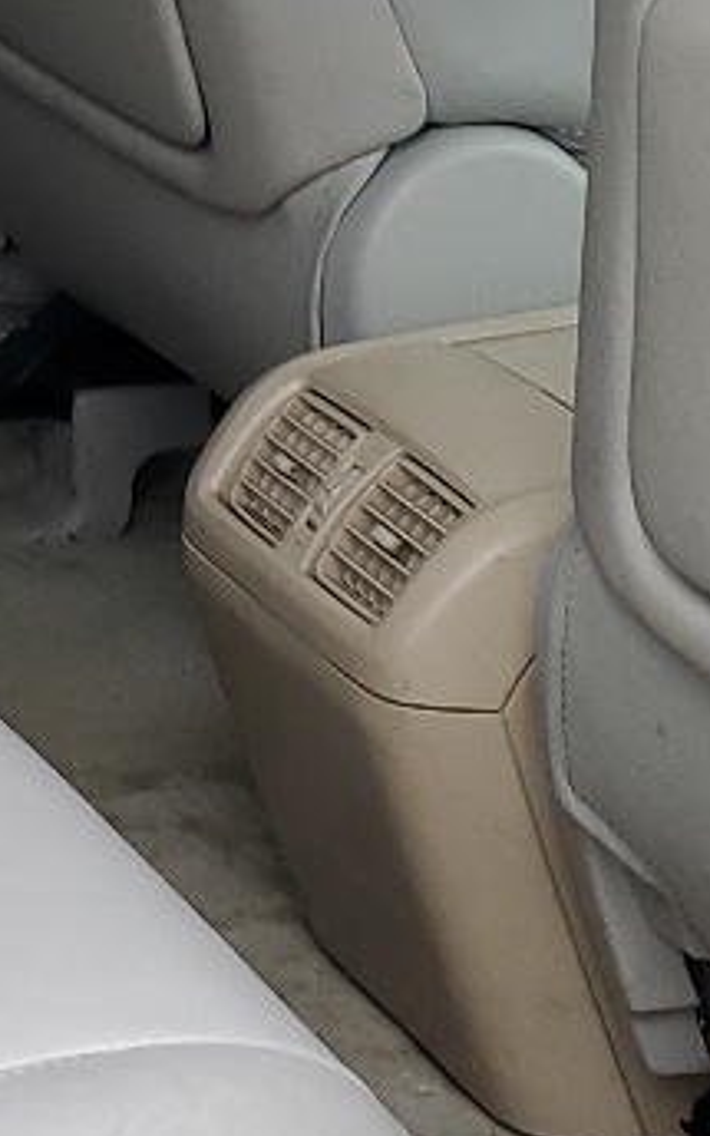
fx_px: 3963
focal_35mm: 128
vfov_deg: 16.1
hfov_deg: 9.7
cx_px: -558
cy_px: 125
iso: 57
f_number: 1.5
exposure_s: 1/120
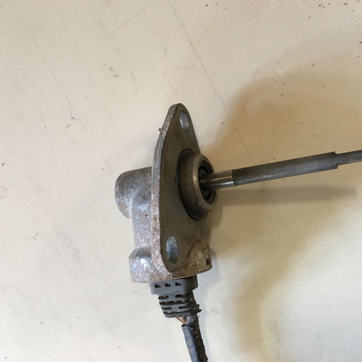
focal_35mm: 35
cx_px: 229
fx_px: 414
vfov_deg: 47.2
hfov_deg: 46.7
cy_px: 179
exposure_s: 1/33
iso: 125
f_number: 2.2
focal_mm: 4.15
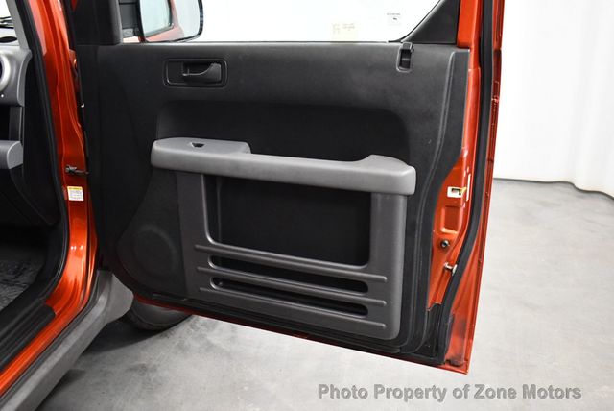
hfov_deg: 53.1
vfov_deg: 36.9
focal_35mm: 36
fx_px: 615
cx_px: 307
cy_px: 206
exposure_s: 1/100
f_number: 3.5
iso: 3200
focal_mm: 18
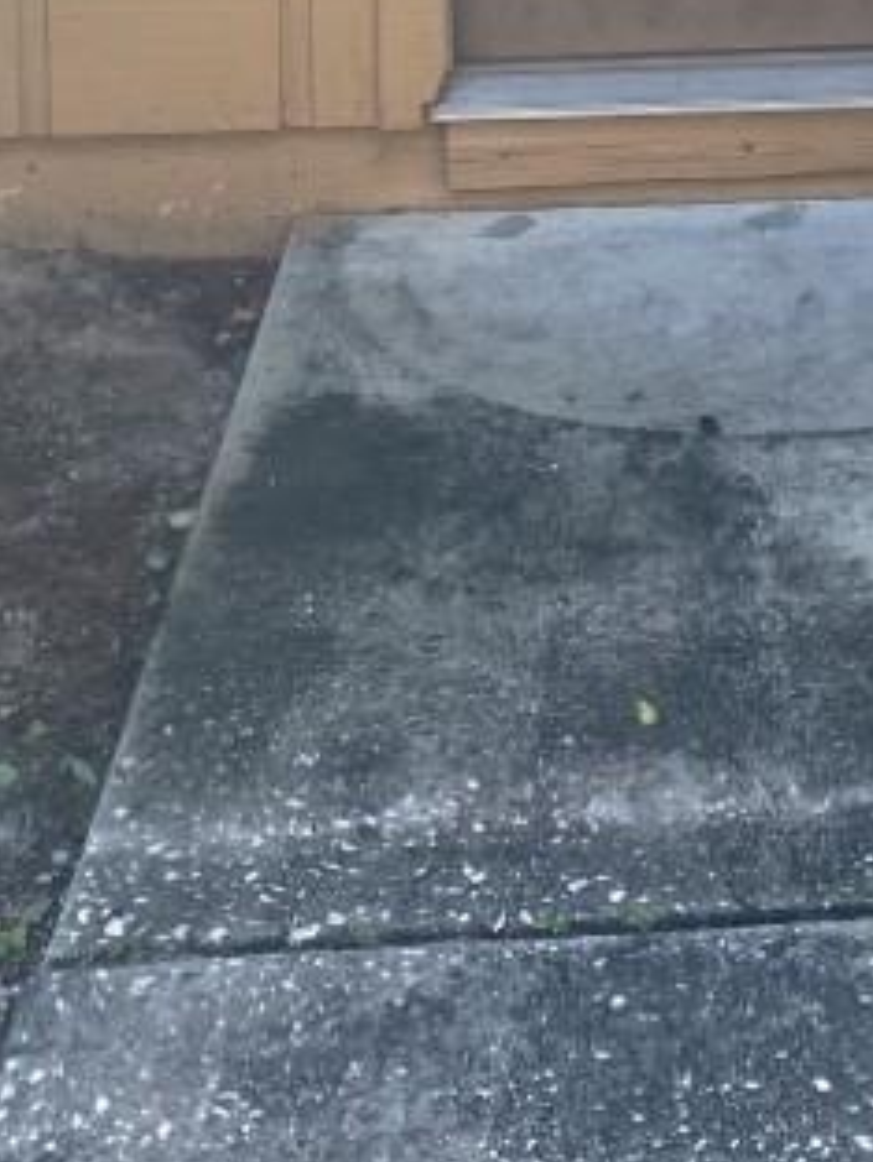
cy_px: -523
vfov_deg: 20.2
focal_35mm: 85
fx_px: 2856
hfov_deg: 16.7
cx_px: 1003
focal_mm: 4.25
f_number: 1.8
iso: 32
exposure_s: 1/222
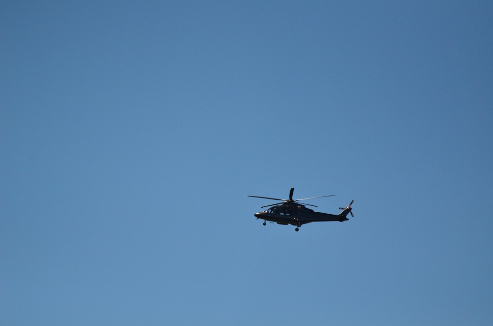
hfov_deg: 4.6
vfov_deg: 3.0
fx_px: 6149
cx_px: 246
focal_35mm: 450
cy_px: 163
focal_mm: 300
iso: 900
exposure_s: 1/8000
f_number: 5.6
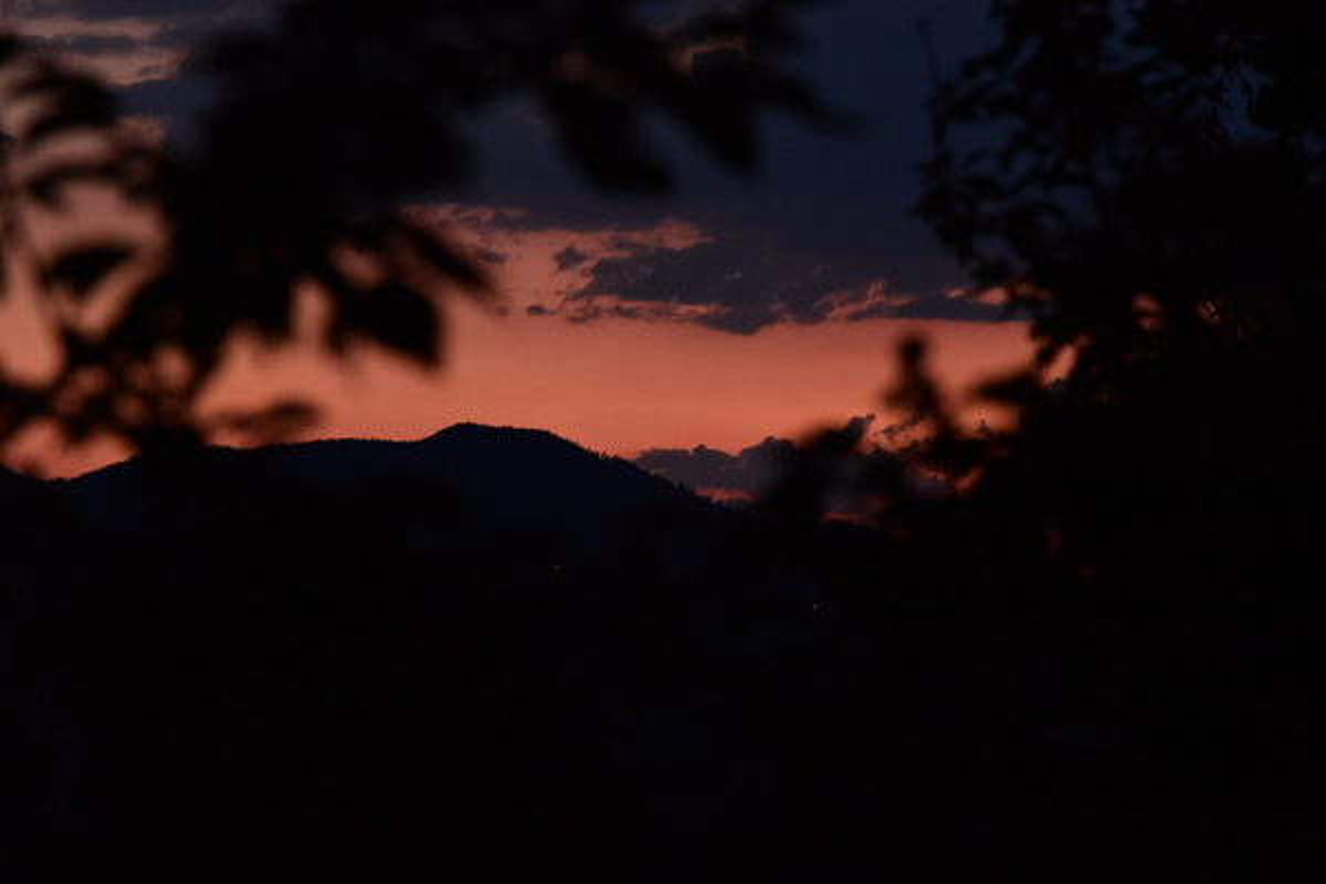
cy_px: 442
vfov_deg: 8.7
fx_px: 5801
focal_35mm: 158
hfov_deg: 13.0
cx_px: 663
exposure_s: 1/8
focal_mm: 105
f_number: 8
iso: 3200
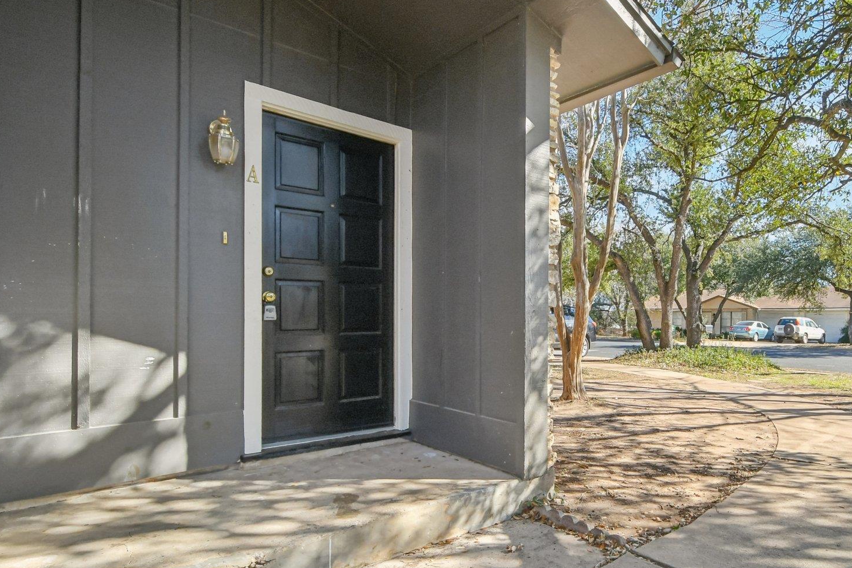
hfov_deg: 79.1
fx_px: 497
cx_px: 553
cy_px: 300
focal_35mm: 21
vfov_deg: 59.4
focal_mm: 10
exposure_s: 1/200
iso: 400
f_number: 8
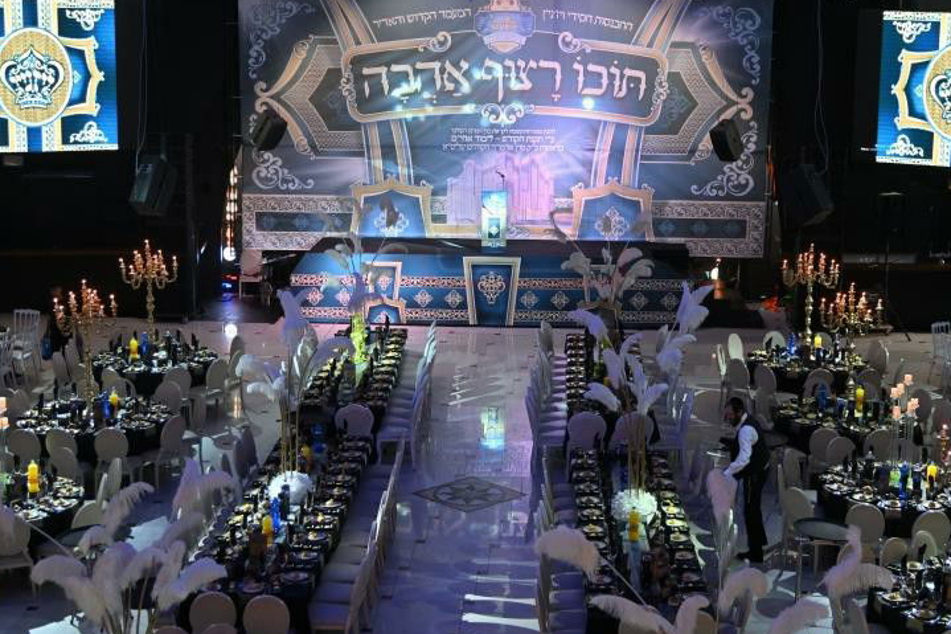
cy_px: 235
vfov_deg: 23.7
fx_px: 1505
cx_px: 518
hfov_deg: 35.0
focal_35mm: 57
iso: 640
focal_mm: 40
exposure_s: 1/125
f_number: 4
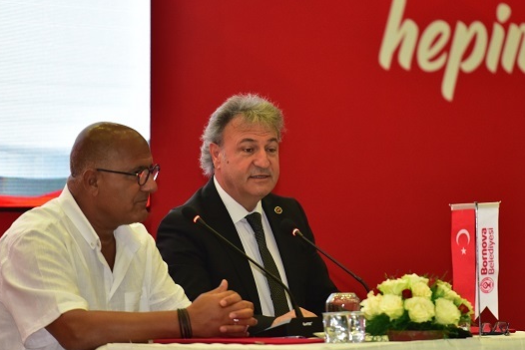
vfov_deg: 4.8
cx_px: 331
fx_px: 4186
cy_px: 121
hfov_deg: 7.2
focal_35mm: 287
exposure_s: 1/160
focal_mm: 200
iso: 1000
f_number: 2.8
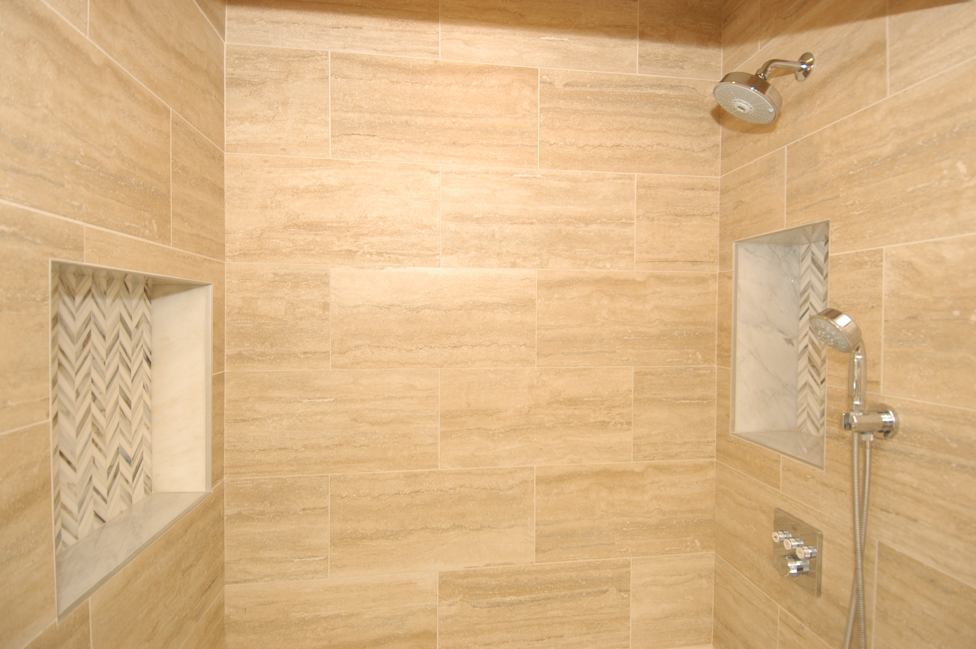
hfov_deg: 90.1
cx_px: 488
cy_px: 324
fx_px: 488
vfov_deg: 67.3
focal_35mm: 18
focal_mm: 12
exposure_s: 1/100
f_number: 4
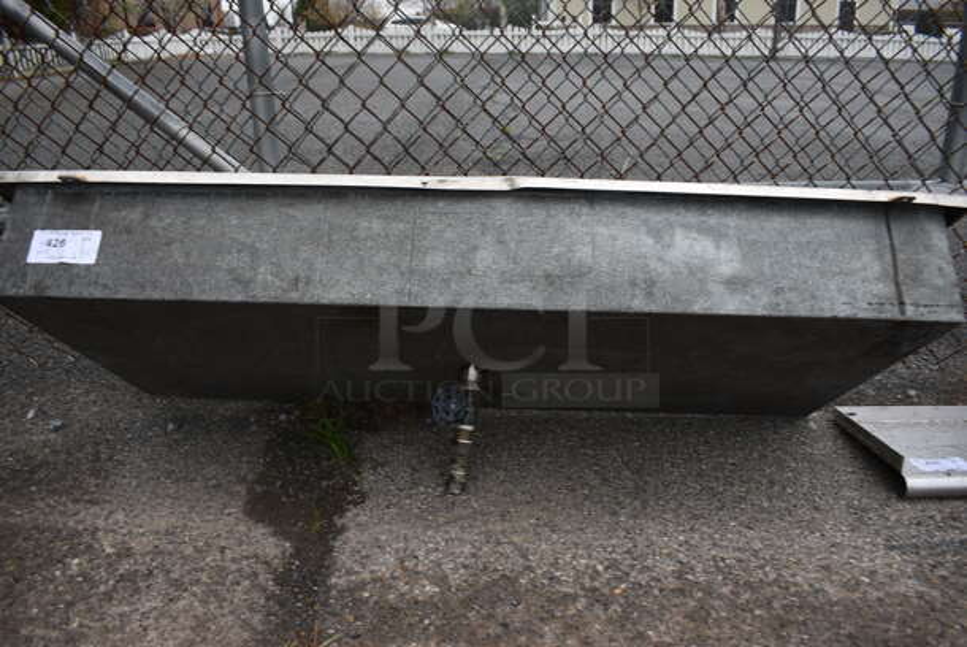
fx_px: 726
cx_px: 484
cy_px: 324
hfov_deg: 67.3
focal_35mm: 27
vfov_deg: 48.0
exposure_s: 1/125
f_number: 5.6
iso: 280
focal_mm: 18
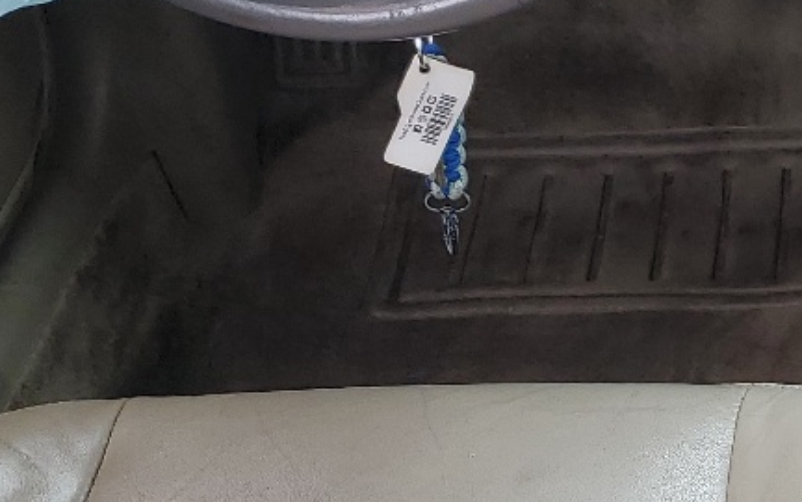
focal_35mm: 102
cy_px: 322
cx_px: 1030
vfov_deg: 12.8
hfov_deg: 19.0
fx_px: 2229
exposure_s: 1/133
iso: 50
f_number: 1.5
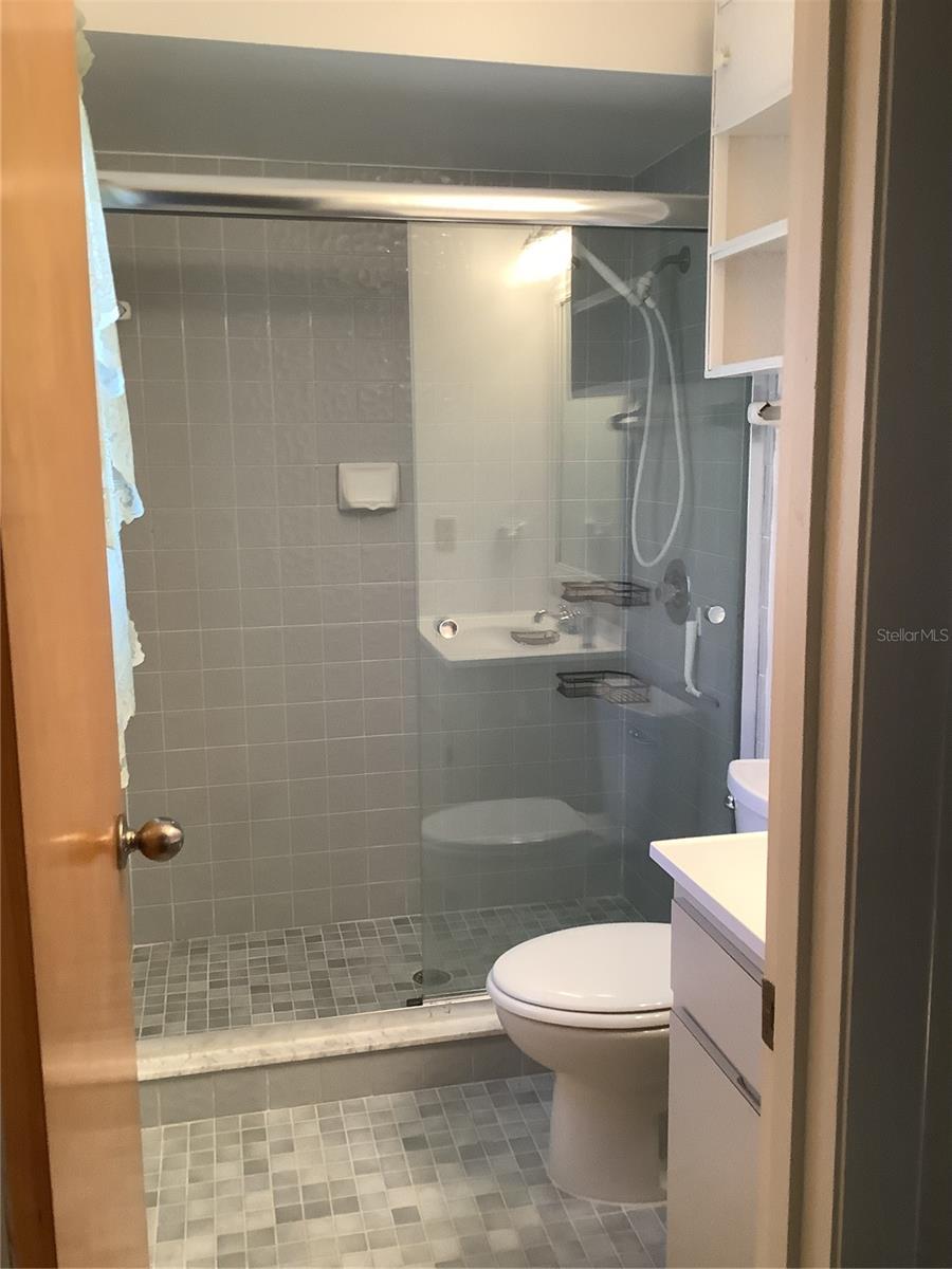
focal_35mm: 31
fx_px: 1137
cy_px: 634
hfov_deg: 45.4
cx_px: 476
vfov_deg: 58.4
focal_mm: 3.3
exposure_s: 1/60
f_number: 2.4
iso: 200
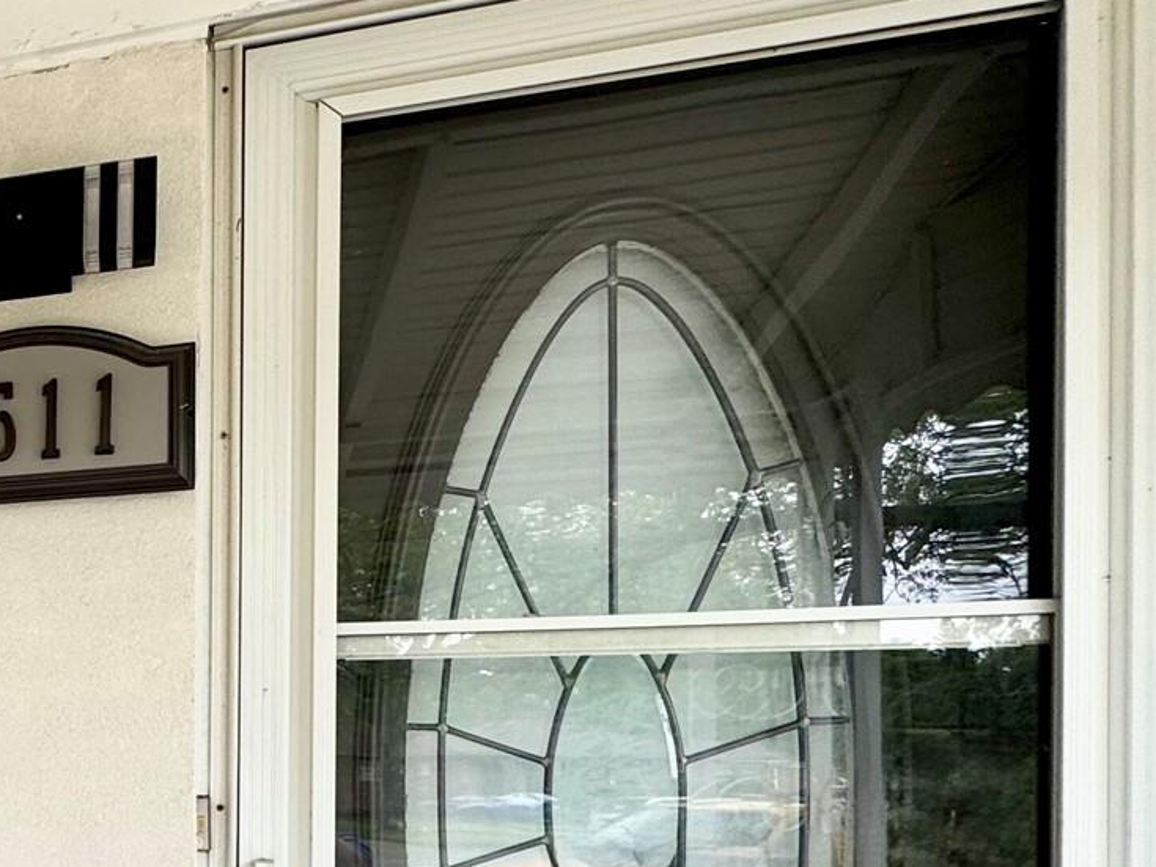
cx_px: -371
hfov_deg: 33.6
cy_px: 782
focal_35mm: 39
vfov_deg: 34.7
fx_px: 1302
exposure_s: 1/118
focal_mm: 2.22
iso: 40
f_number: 2.2
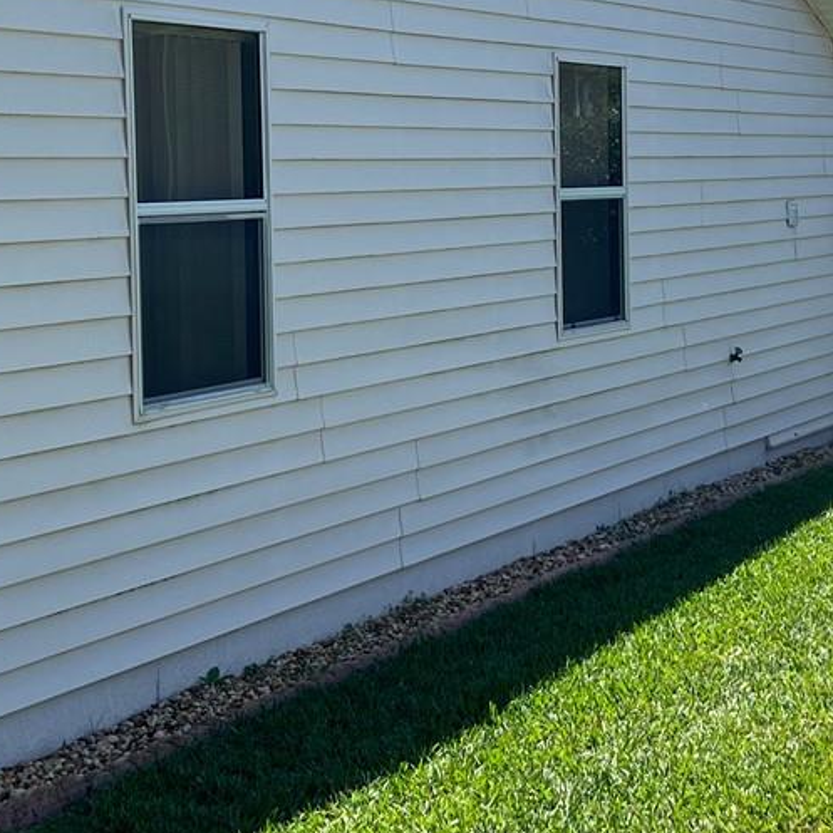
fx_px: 2015
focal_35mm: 74
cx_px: 486
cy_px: 266
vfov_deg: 23.2
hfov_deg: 23.3
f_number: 1.5
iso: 50
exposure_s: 1/3460
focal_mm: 5.7
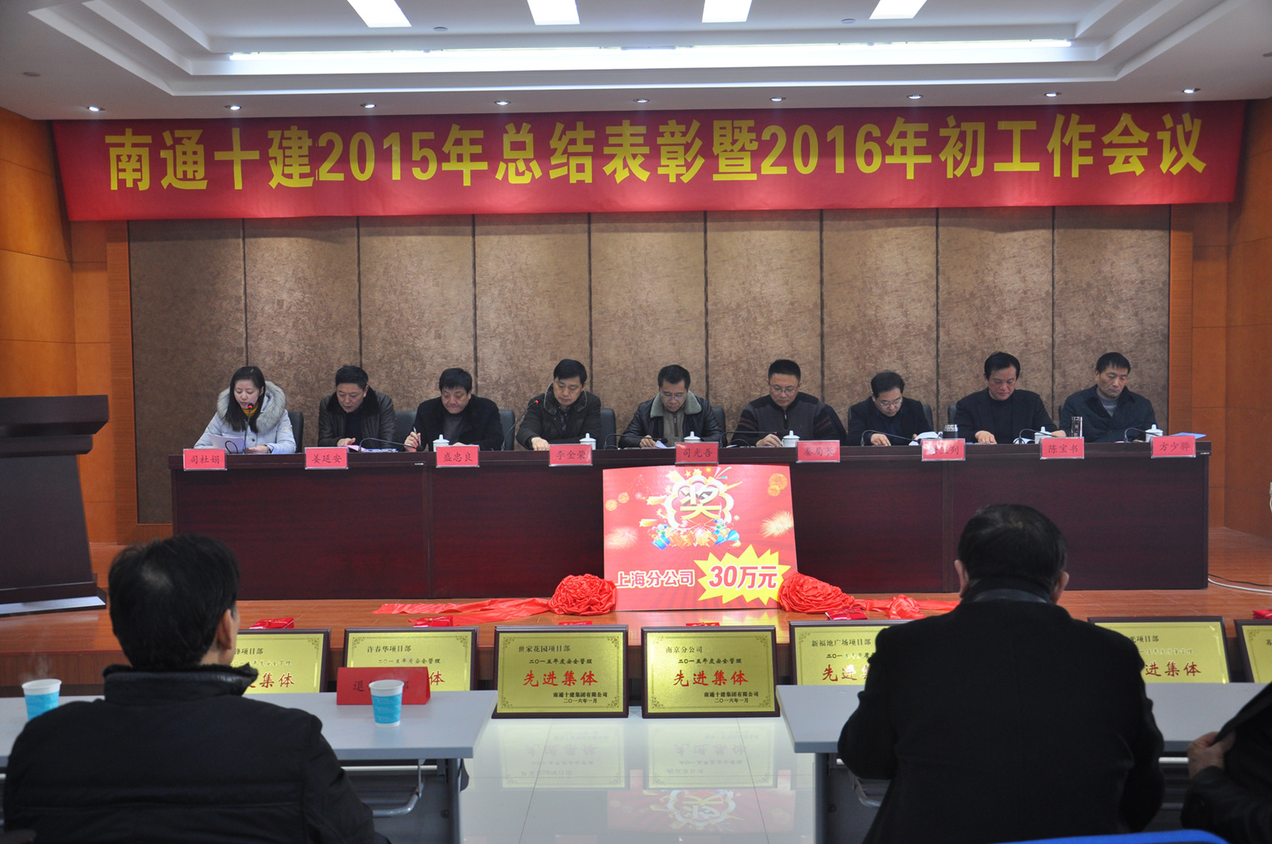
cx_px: 636
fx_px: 1270
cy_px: 422
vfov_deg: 36.8
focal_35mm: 36
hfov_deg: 53.2
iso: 400
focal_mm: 24
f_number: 5
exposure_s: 1/25
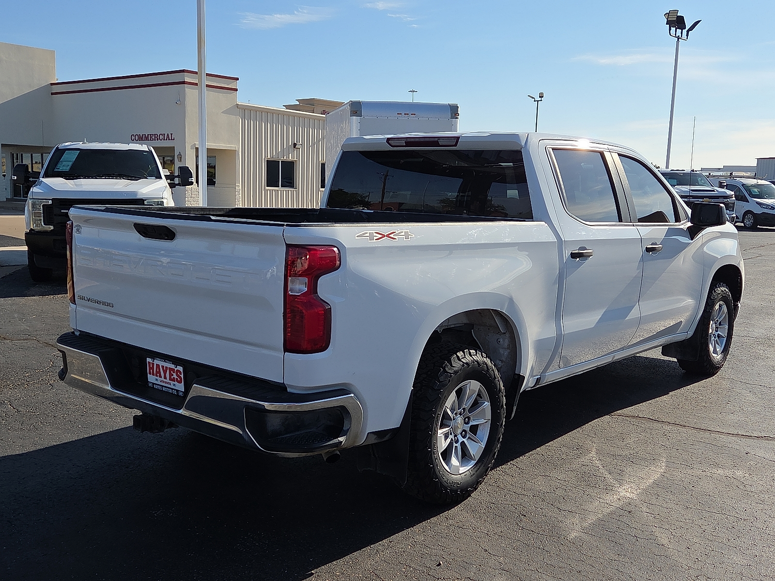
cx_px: 388
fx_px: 784
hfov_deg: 52.6
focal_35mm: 35
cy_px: 290
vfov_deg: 40.7
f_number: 1.8
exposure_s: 1/10000
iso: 78
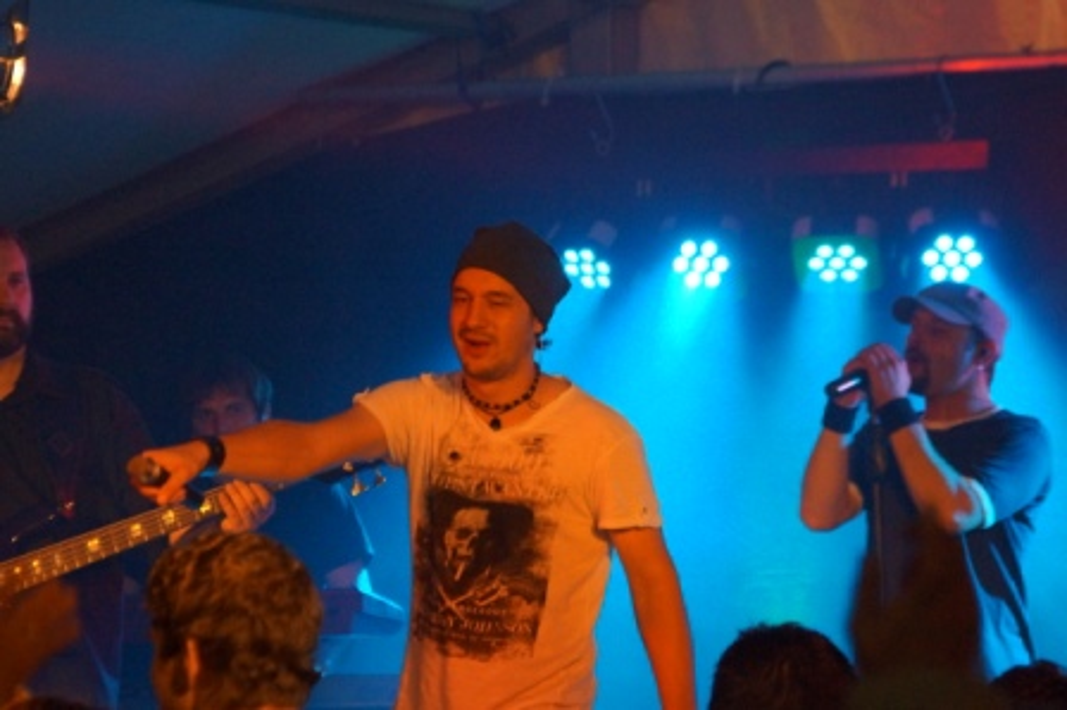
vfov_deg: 7.0
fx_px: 5775
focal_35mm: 195
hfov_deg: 10.6
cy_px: 355
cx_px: 534
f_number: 5.6
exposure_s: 1/60
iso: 3200
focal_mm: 130
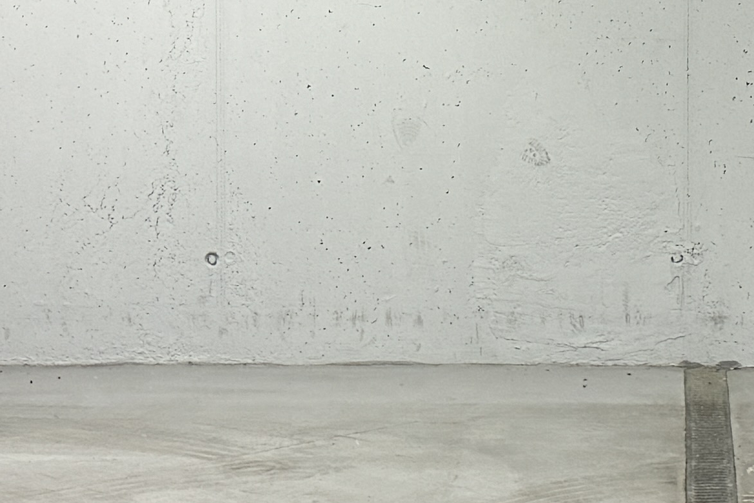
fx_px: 2555
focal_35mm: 122
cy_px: -68
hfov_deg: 16.5
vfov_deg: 11.1
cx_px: 696
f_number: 1.78
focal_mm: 6.86
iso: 200
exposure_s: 1/100
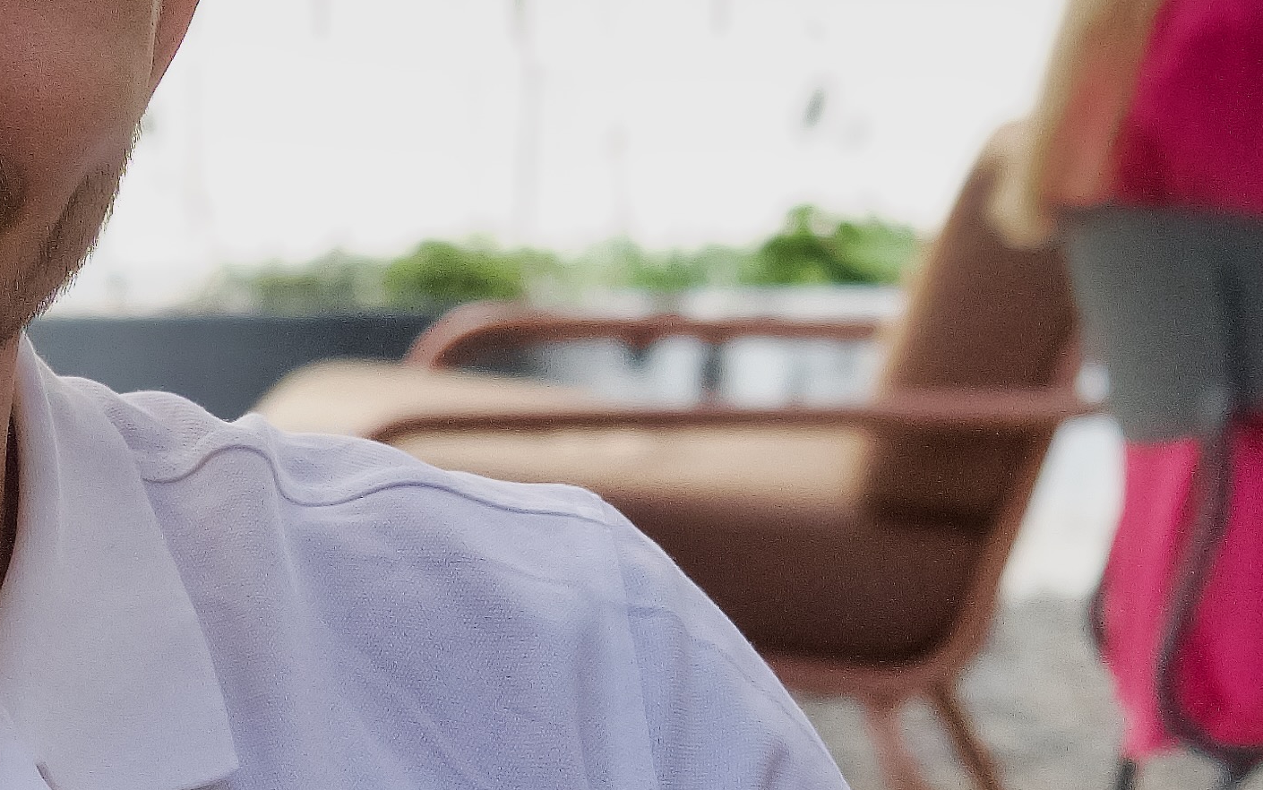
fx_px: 7678
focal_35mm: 223
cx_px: 577
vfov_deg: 5.9
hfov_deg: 9.4
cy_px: 726
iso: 3200
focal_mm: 35
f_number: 4
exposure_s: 1/8000
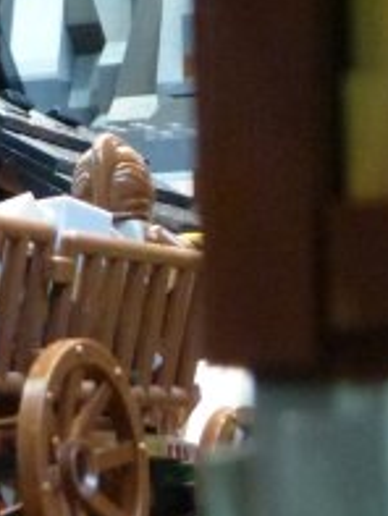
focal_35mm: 199
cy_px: 105
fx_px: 2971
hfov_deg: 7.4
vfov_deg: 9.9
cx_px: -5
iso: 400
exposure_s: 1/6
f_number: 4.1
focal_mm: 8.7
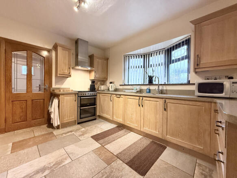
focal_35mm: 14
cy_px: 89
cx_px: 118
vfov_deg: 85.7
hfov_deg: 102.1
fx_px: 96
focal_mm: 2.22
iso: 640
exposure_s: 1/100
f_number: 2.2
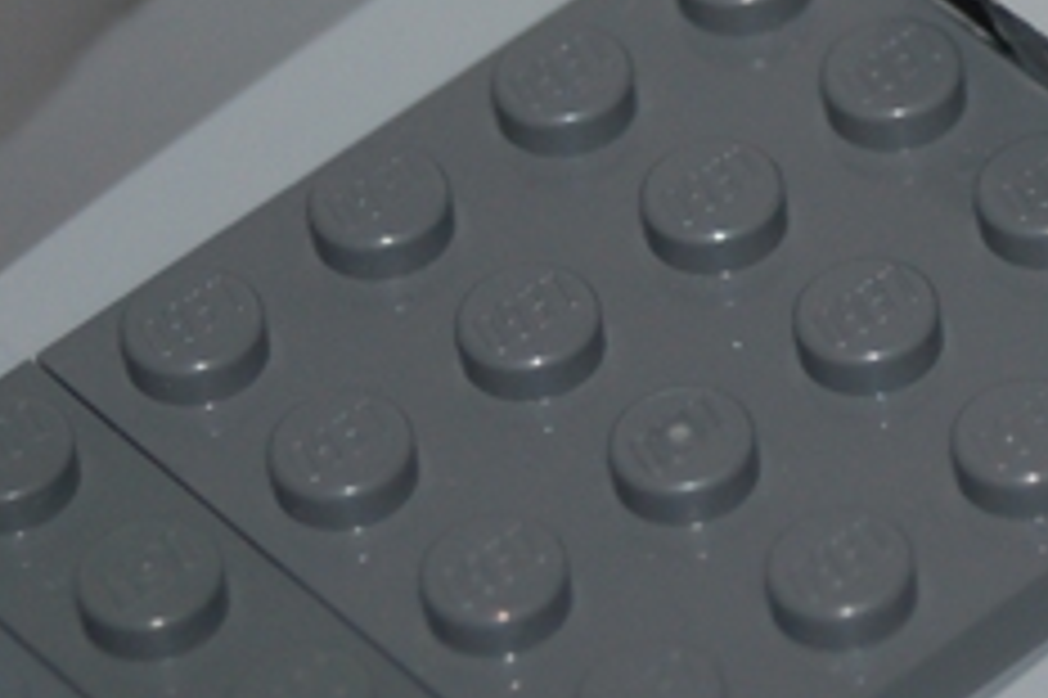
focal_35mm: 387
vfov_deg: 3.5
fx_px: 11258
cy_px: -54
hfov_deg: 5.3
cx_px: 1417
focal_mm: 80
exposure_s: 1/60
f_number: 5.6
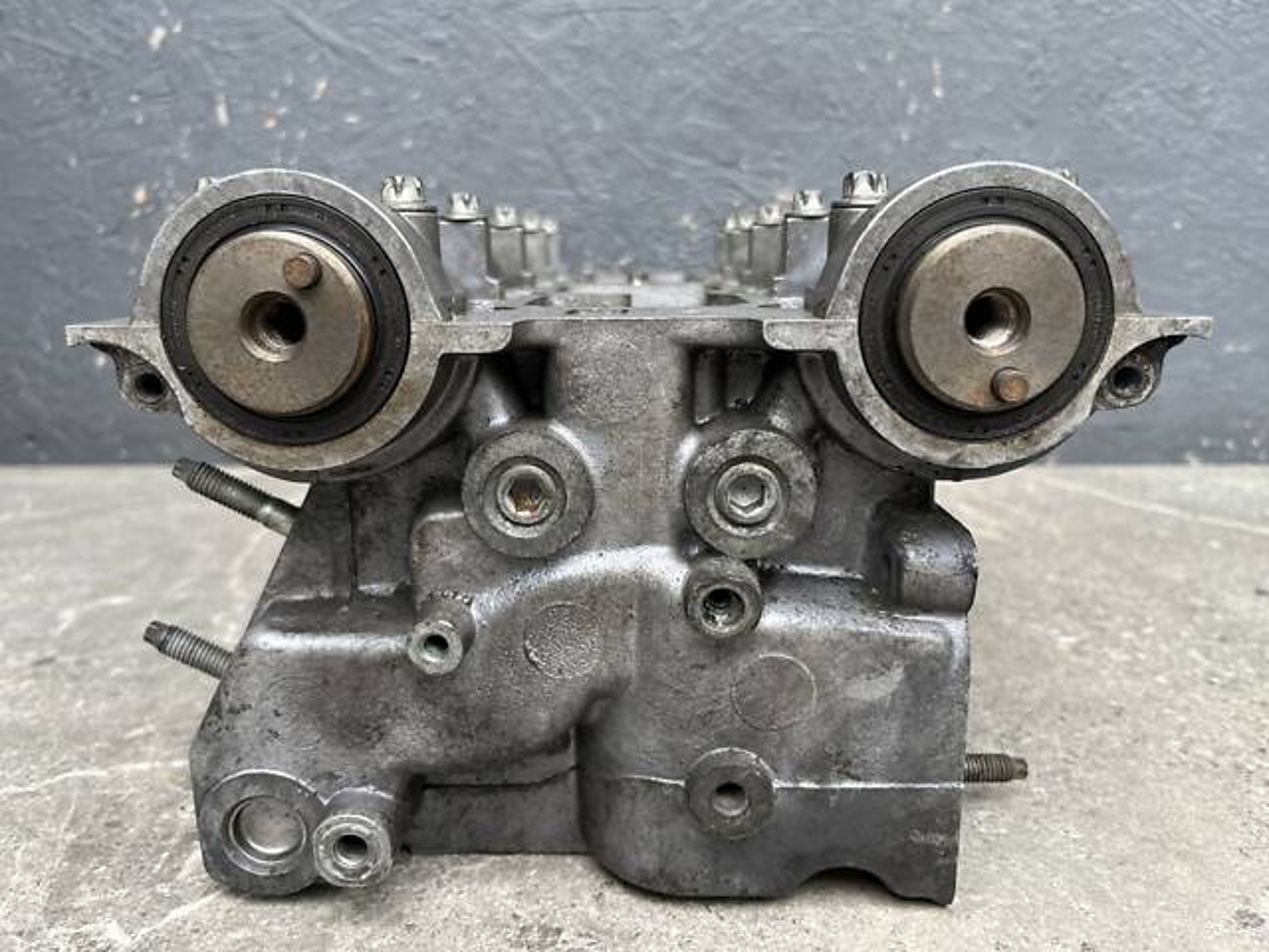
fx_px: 953
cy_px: 476
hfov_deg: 67.3
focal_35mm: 26
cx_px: 634
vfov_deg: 53.1
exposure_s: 1/321
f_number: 1.6
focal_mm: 5.1
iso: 50
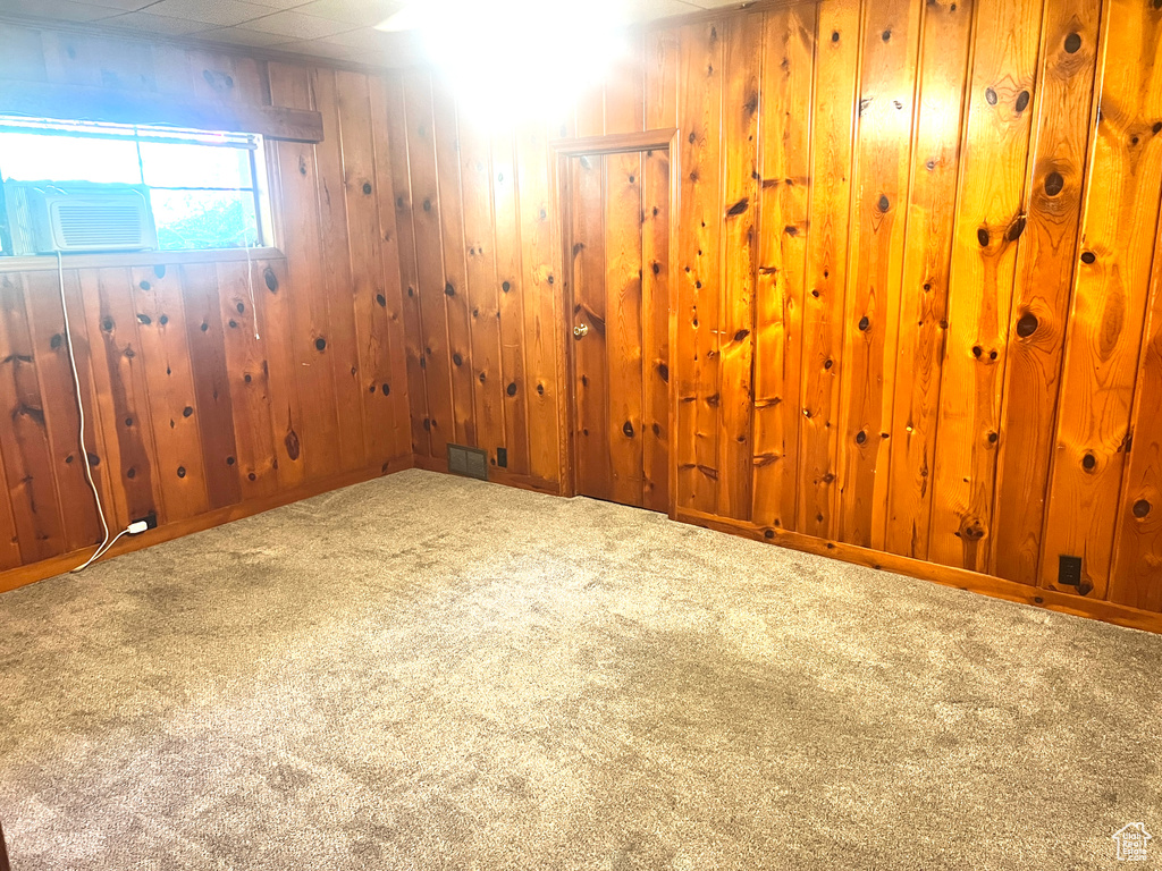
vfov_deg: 53.1
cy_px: 436
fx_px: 873
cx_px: 581
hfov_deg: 67.3
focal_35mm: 26
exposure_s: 1/60
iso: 500
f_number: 1.5
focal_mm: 5.7
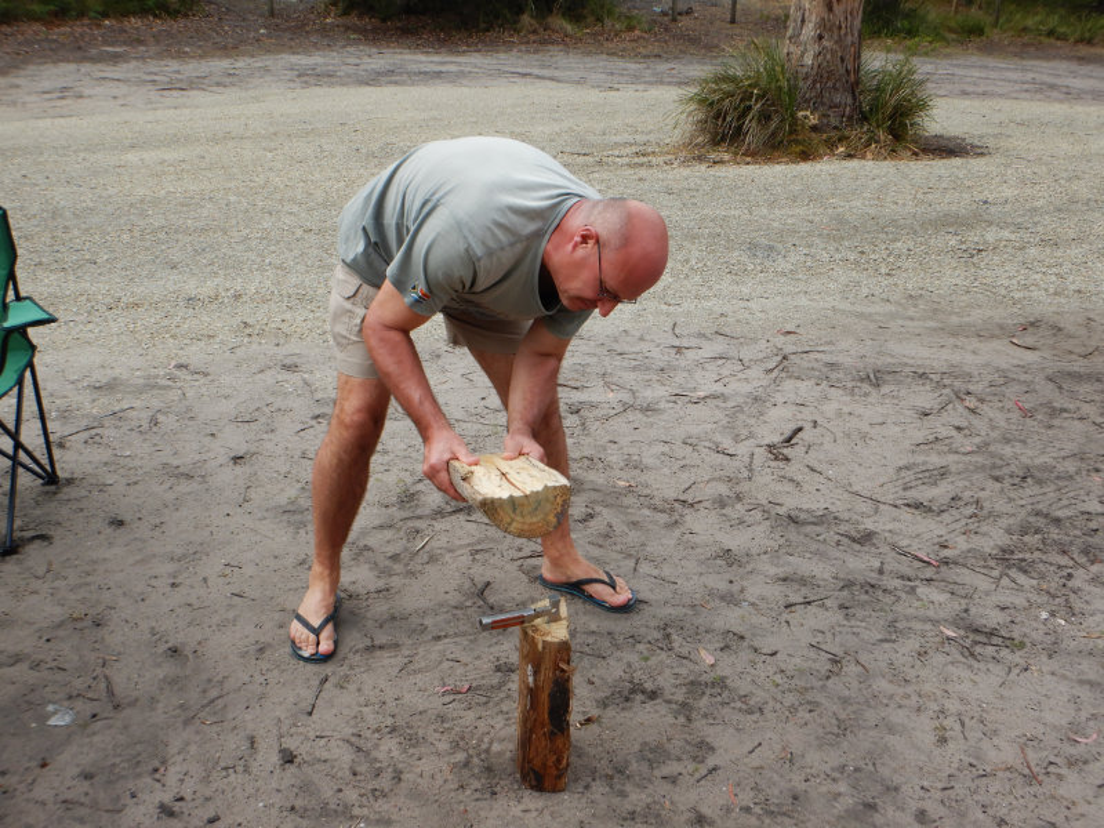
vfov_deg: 45.4
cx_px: 552
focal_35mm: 31
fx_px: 989
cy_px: 414
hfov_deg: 58.4
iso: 125
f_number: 4.2
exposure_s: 1/200
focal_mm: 5.6
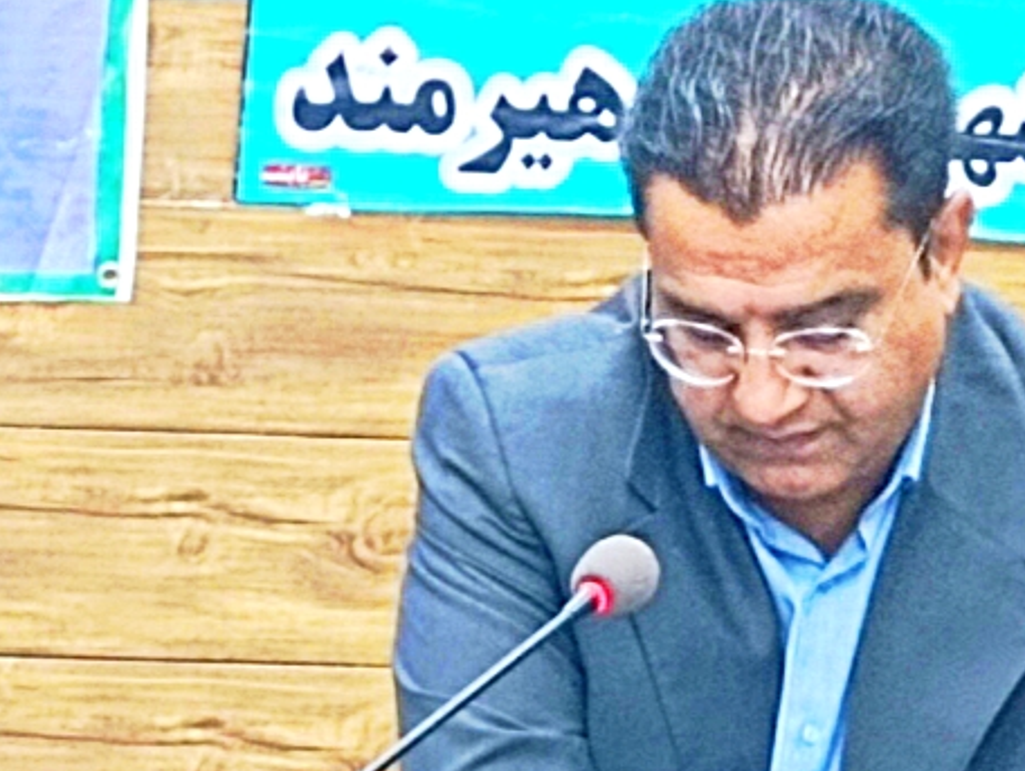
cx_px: 800
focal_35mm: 39
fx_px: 1156
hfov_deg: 45.7
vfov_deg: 36.7
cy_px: 469
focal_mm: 6.11
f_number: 1.65
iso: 559
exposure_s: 1/100
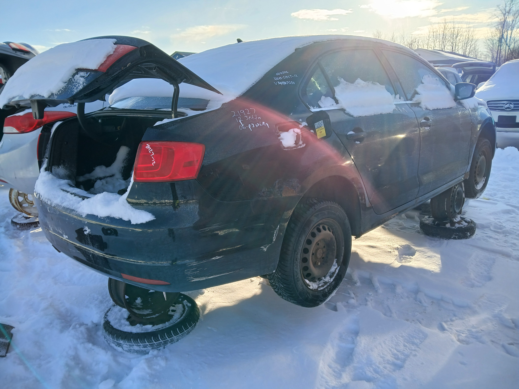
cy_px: 194
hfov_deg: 67.3
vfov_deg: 53.1
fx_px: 390
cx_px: 260
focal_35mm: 26
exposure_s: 1/211
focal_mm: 3.98
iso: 20
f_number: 1.8
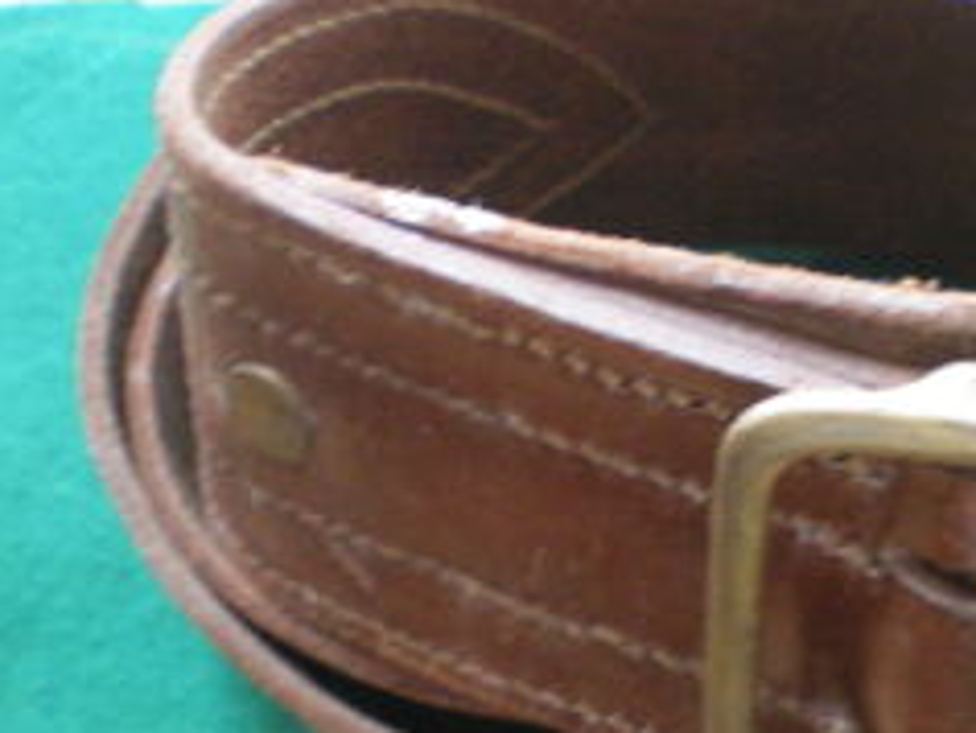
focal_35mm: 77
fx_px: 2172
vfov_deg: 19.0
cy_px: 564
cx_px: 647
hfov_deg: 25.2
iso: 400
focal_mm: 6.3
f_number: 3.1
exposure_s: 1/10
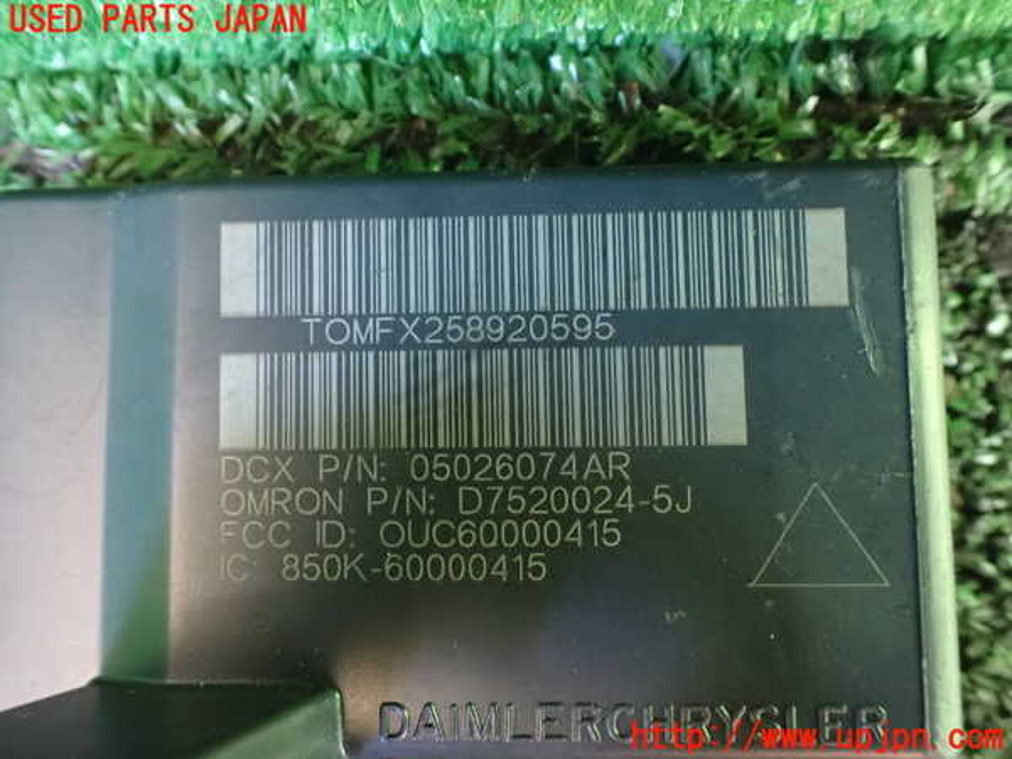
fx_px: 877
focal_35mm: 30
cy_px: 380
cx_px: 506
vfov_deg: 46.8
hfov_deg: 60.0
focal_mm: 5.4
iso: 1600
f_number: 2.3
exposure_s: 1/30
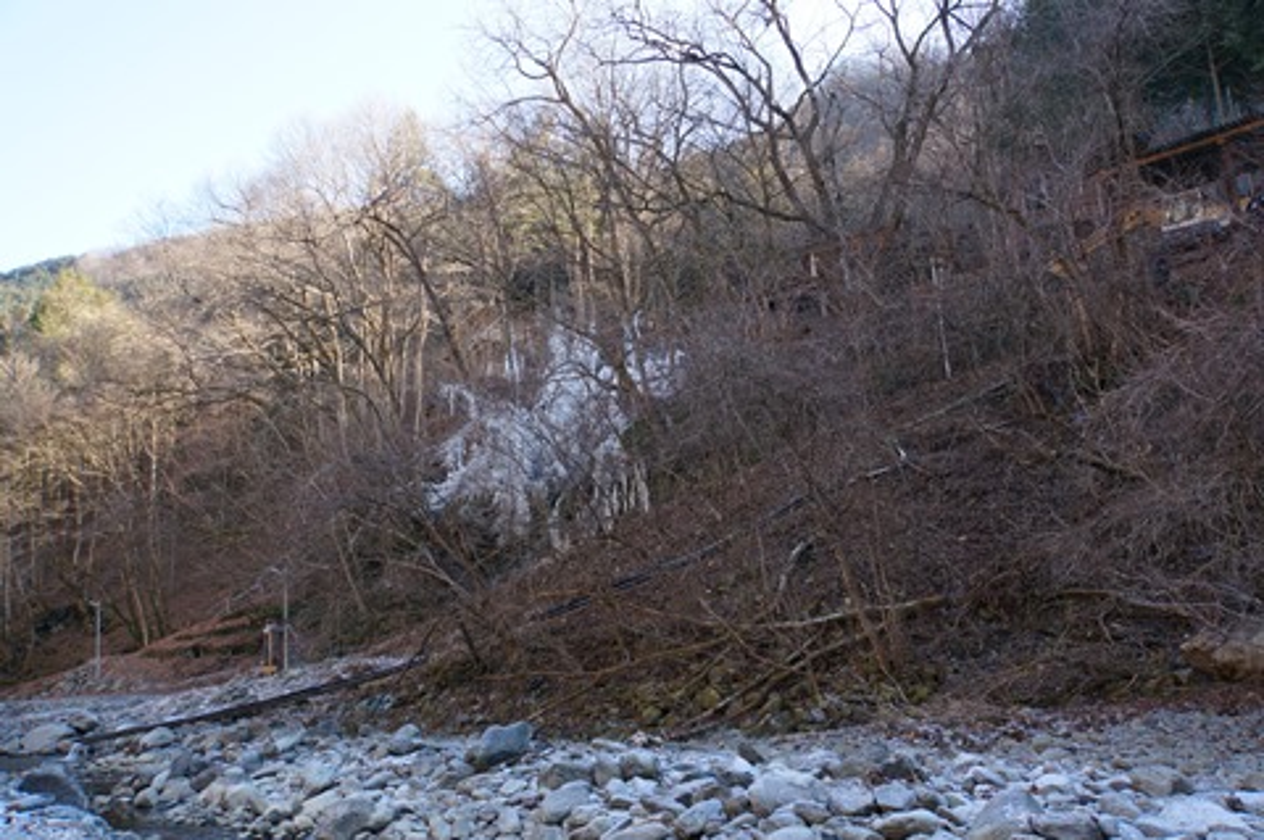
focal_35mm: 32
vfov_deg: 41.4
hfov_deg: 59.3
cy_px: 420
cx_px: 632
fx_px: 1110
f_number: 4.5
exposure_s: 1/60
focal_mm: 21.1
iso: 100
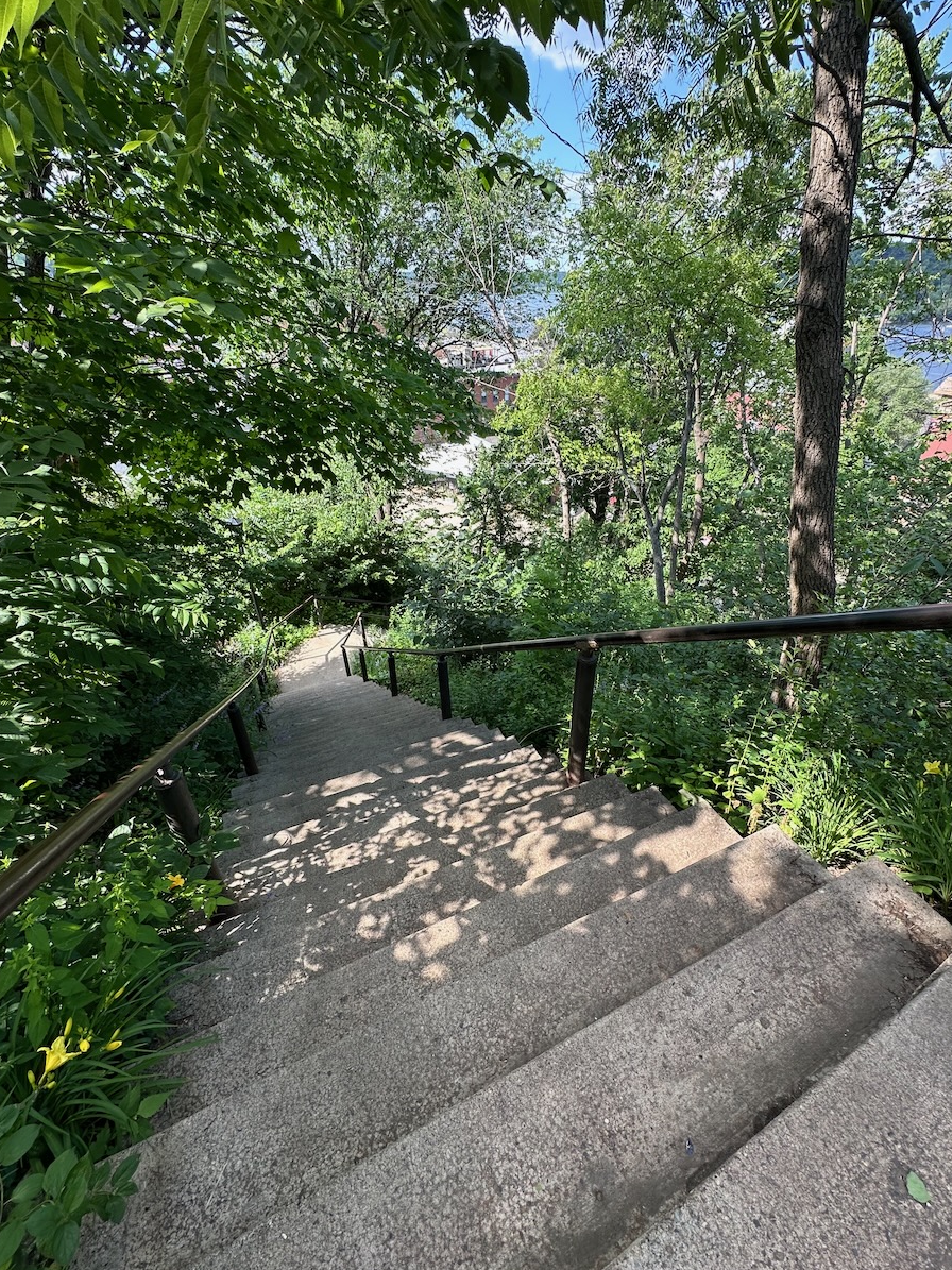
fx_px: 550
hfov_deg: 81.6
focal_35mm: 15
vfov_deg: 98.2
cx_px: 505
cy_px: 617
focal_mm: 2.22
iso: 40
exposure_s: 1/269
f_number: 2.2
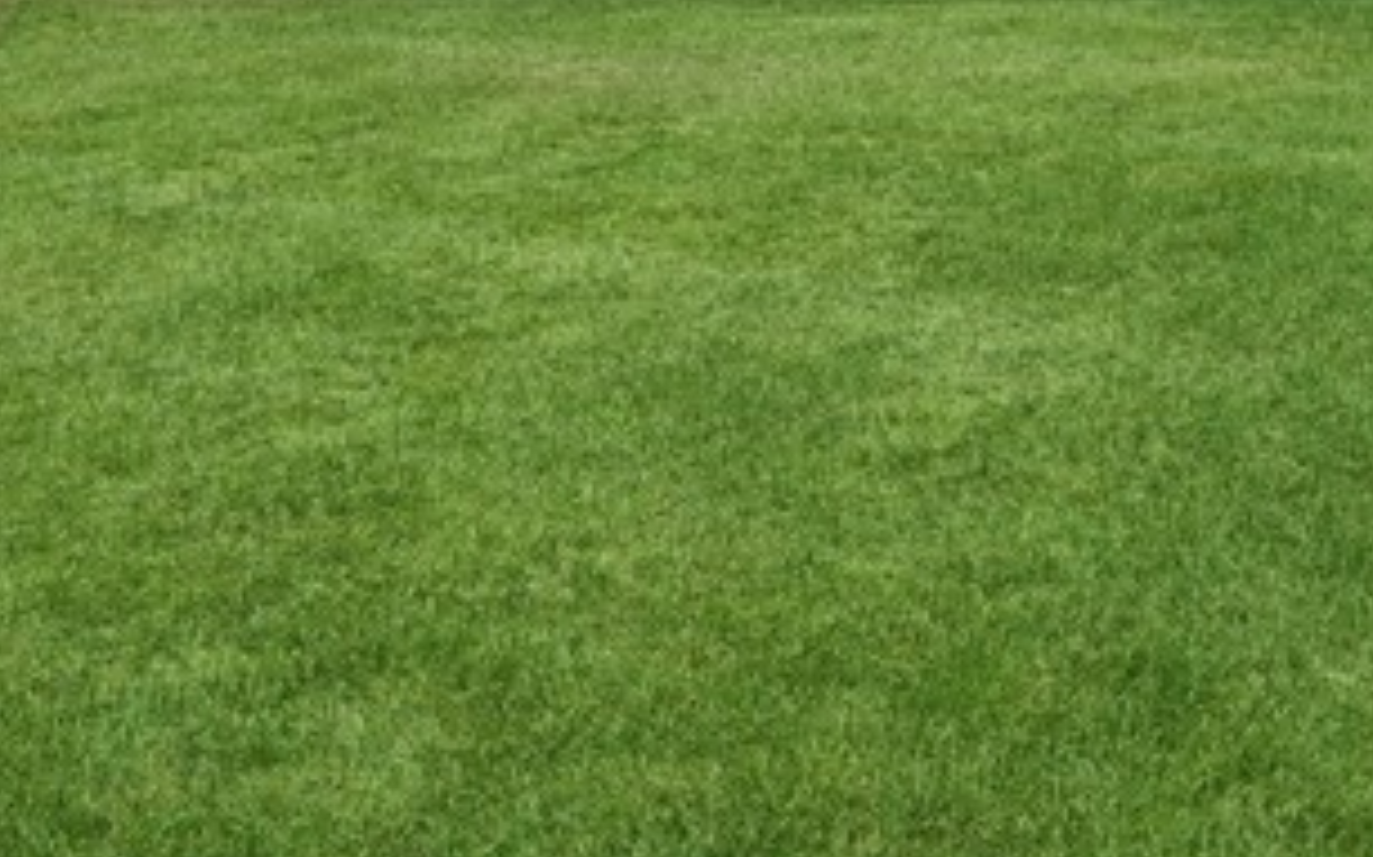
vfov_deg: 24.2
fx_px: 1683
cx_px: 1642
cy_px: -319
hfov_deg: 35.2
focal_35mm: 45
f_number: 7.1
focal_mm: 10
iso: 125
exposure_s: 1/30
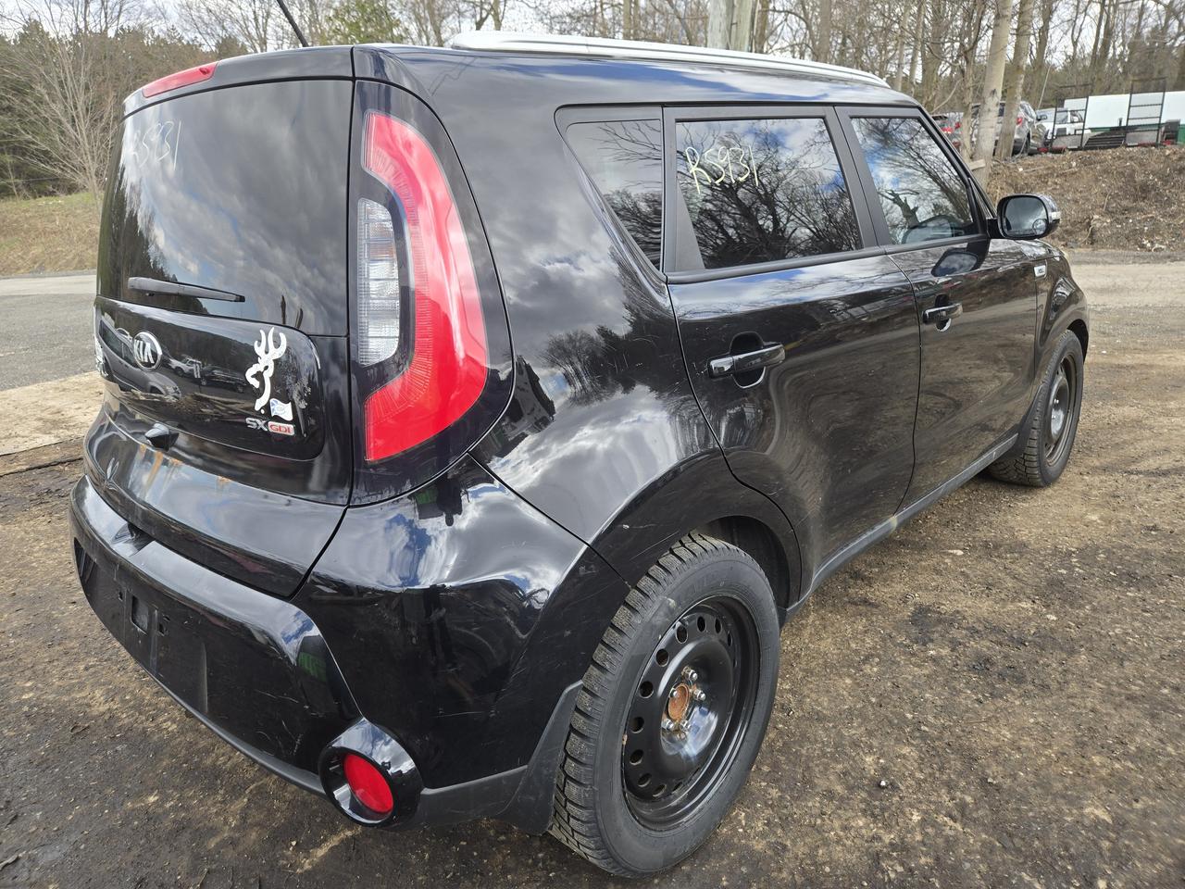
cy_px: 444
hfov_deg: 73.9
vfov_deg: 58.9
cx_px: 592
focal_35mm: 23
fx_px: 787
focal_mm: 5.4
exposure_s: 1/320
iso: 25
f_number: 1.8
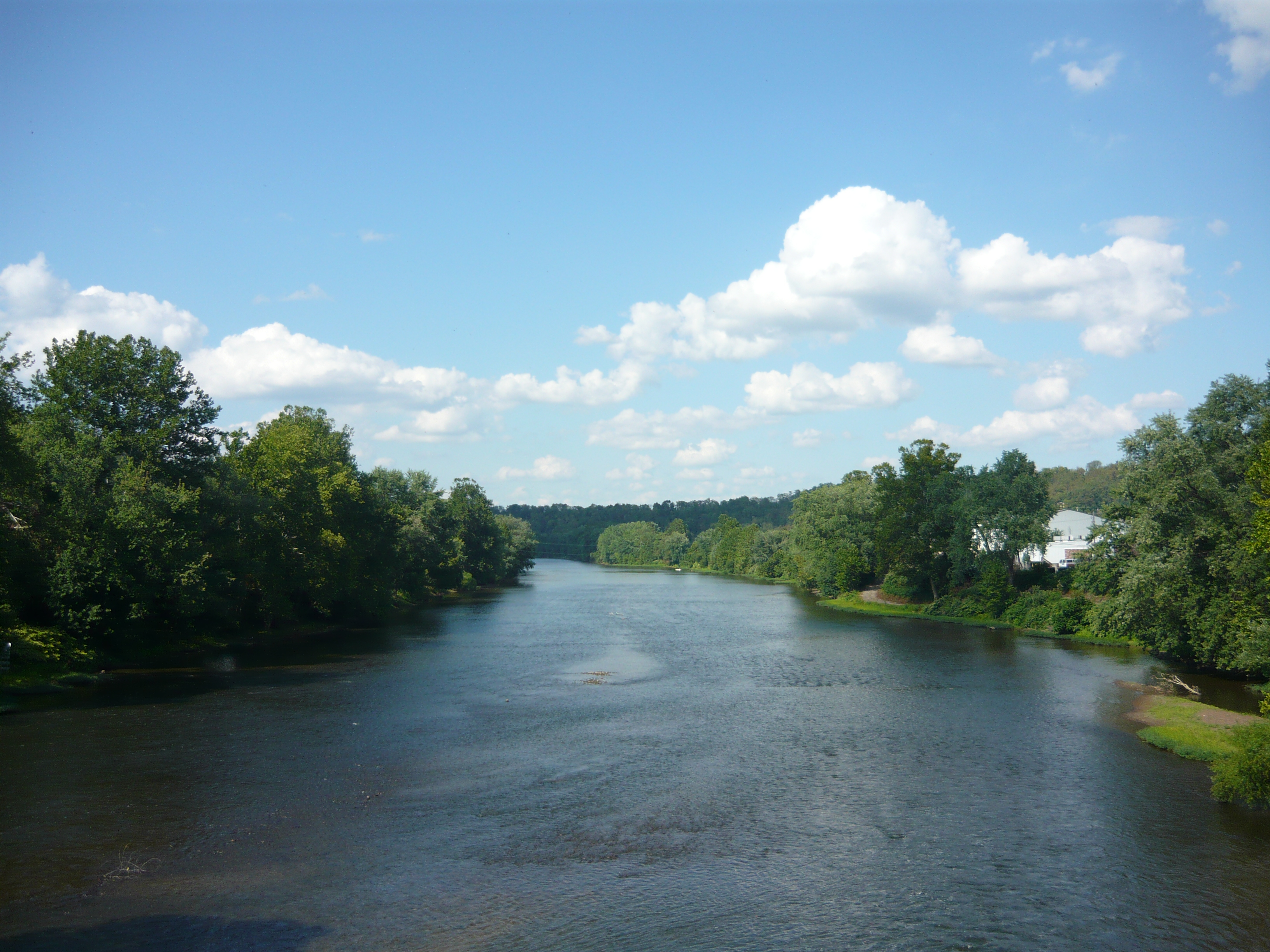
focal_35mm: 33
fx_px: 1211
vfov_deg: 42.9
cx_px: 635
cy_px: 476
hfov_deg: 55.4
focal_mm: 5.5
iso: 100
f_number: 8
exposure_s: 1/160
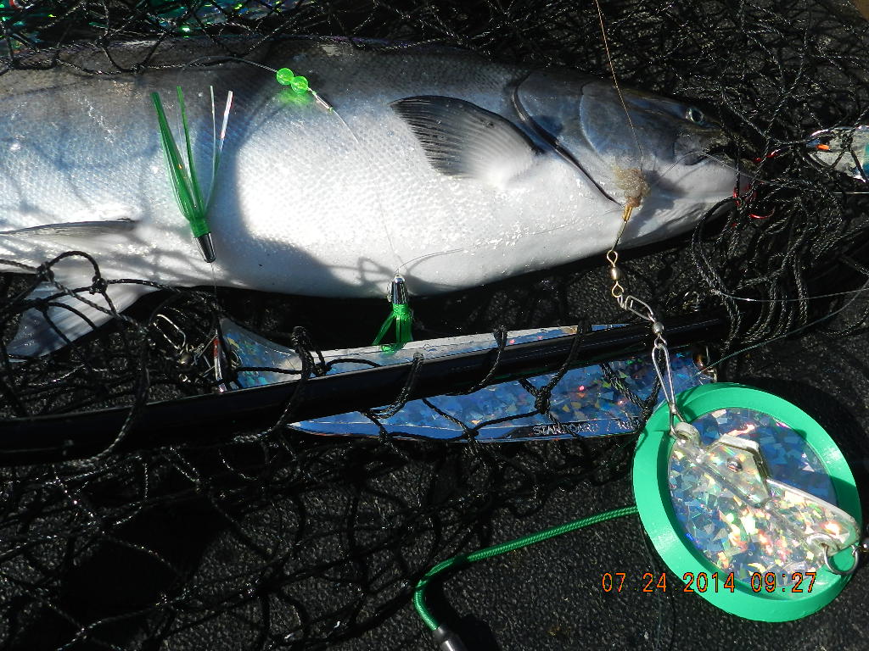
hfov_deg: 41.2
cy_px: 326
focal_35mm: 46
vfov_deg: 31.5
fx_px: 1155
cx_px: 434
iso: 160
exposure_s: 1/1000
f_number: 4.2
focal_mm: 8.1
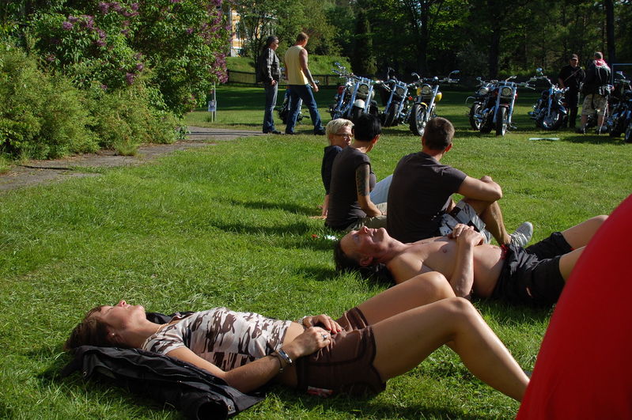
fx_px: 921
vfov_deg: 25.7
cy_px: 210
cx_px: 316
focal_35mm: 52
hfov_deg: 37.9
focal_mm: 35
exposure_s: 1/250
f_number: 8
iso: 200
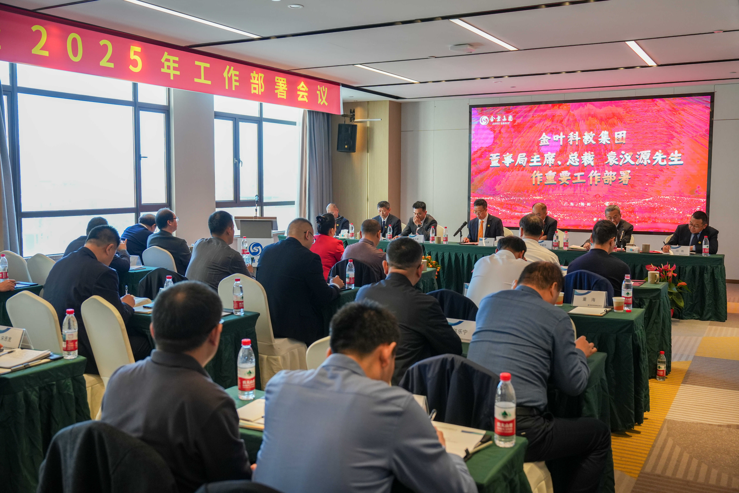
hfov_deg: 55.8
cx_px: 370
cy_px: 246
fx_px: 698
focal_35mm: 34
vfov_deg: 38.9
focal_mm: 34
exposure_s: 1/200
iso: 1000
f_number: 4
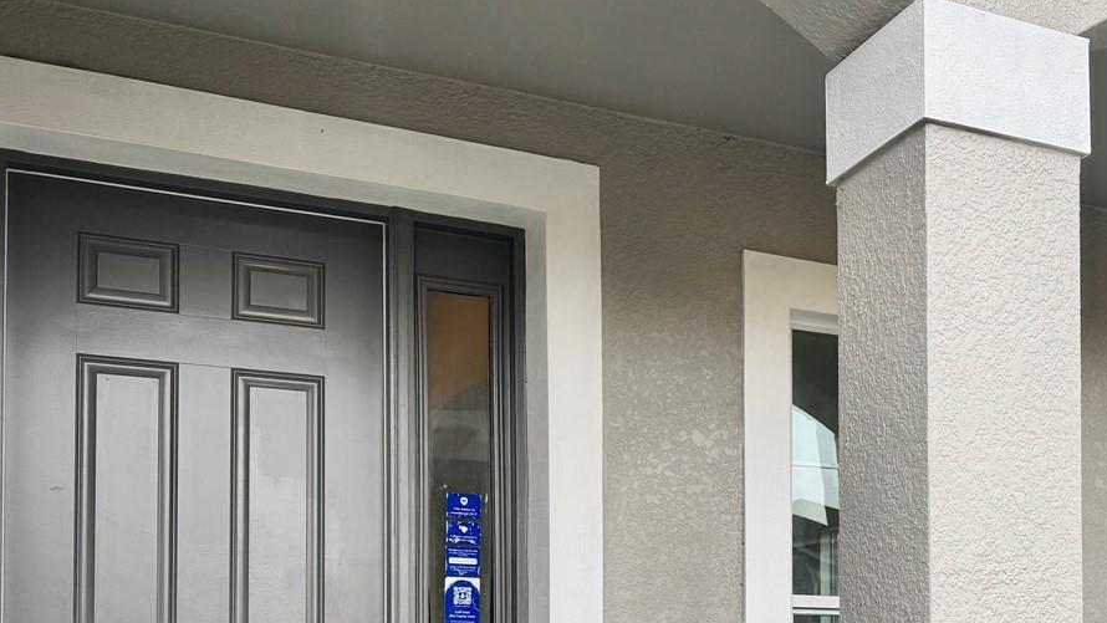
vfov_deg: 24.2
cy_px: 643
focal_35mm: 47
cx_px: 846
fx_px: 1380
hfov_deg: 42.2
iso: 80
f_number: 1.78
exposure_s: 1/582
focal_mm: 6.76
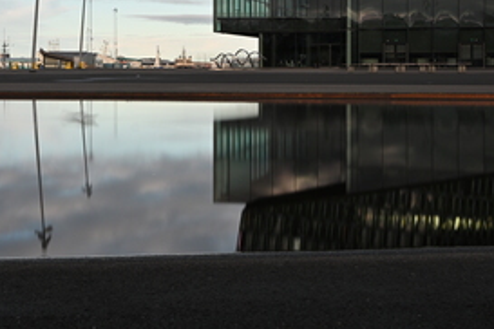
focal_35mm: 64
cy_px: 79
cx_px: 271
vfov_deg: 20.9
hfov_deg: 31.2
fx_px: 884
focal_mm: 25.5
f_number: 10
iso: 100
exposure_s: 8
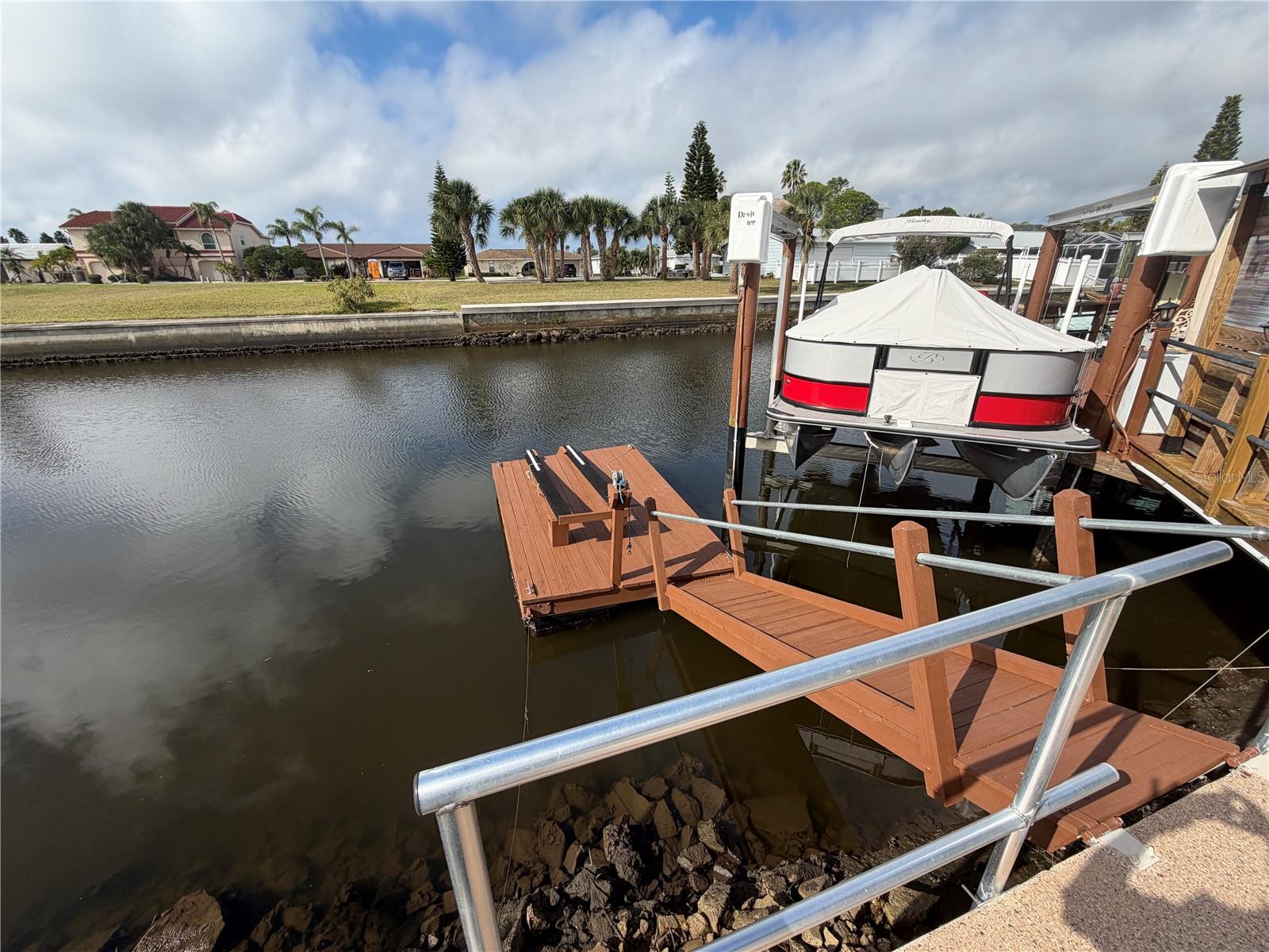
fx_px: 513
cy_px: 476
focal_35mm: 14
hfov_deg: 102.1
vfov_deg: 85.7
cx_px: 634
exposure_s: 1/864
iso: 20
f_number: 2.2
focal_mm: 2.22
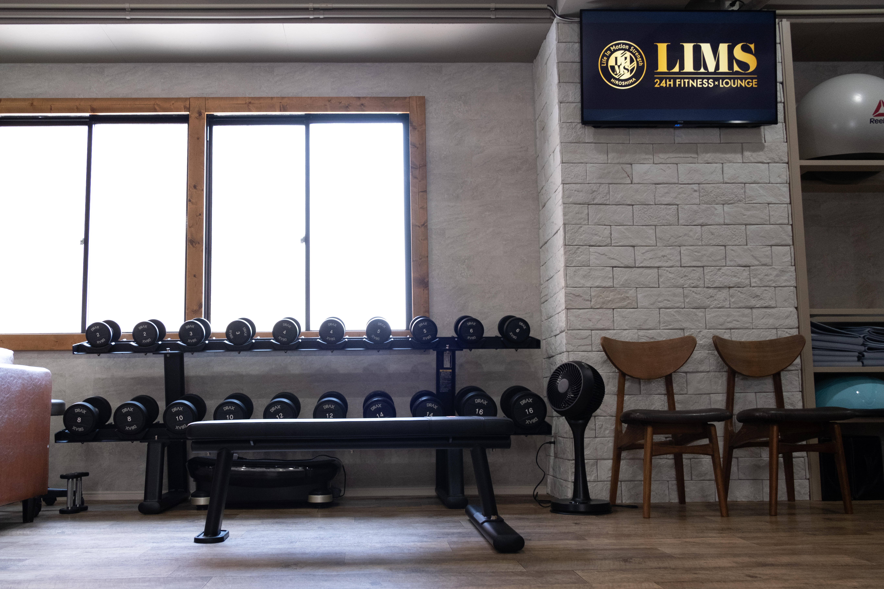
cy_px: 325
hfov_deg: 60.1
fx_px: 761
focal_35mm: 31
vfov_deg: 42.3
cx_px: 387
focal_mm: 18
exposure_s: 1/60
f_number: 4
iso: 1250
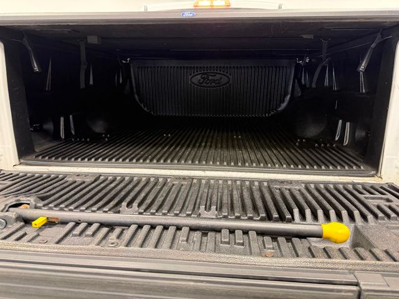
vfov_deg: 56.8
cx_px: 200
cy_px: 150
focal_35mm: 24
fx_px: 277
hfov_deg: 71.6
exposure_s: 1/60
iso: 250
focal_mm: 6.76
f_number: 1.78
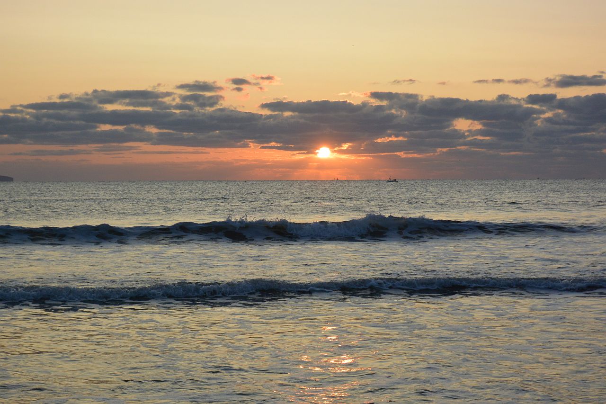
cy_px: 202
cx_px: 303
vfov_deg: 16.9
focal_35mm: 81
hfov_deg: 25.1
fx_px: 1363
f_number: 5.6
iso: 160
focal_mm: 30
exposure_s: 1/320
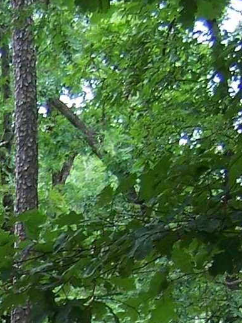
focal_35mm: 170
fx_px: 1585
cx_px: -295
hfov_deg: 8.2
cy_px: 627
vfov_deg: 10.7
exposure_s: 1/80
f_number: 2.8
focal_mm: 6.3
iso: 80
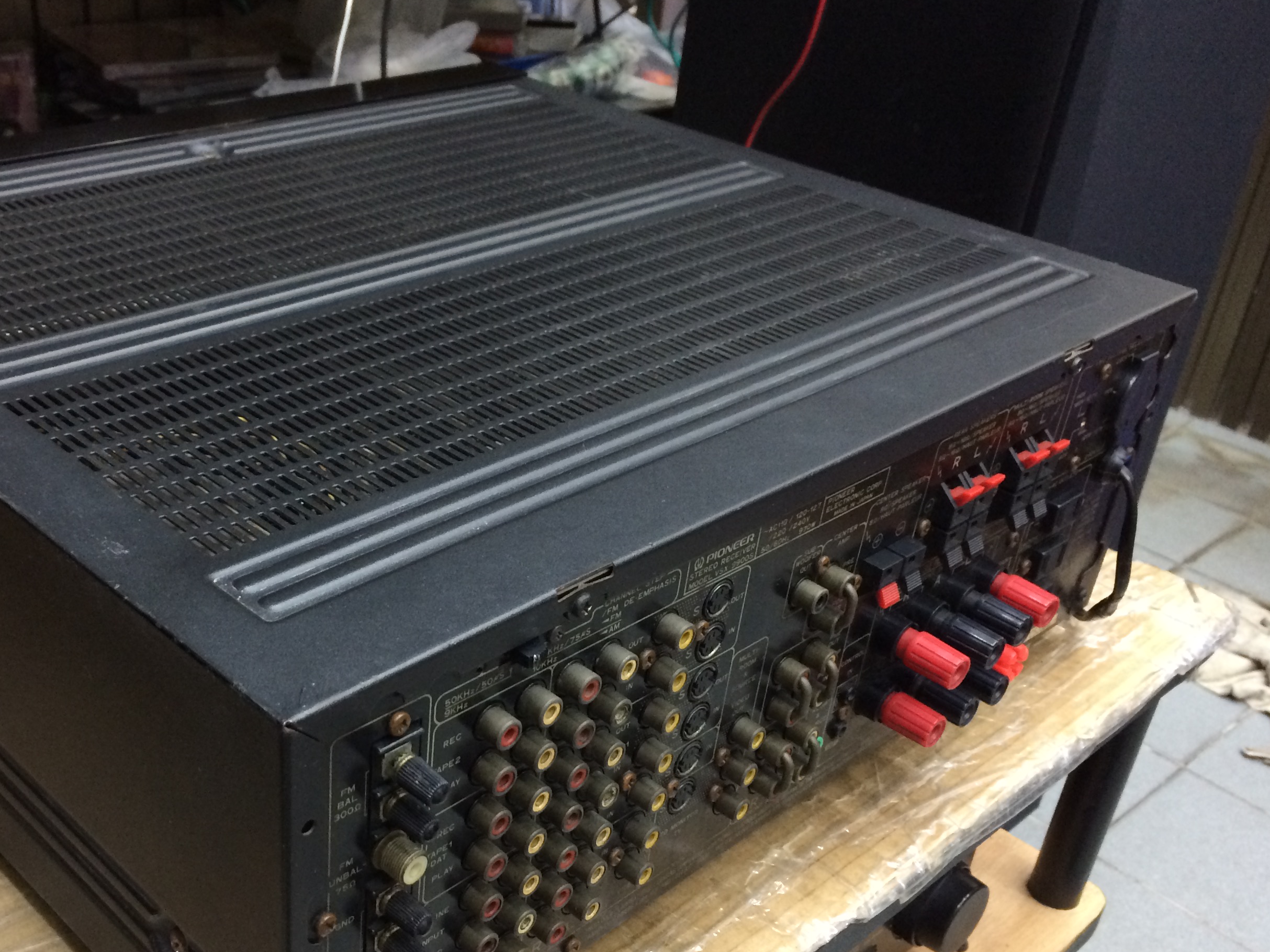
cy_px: 576
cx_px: 469
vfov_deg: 36.7
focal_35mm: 39
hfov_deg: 47.4
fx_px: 1431
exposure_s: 1/33
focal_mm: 4.15
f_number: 2.2
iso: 320
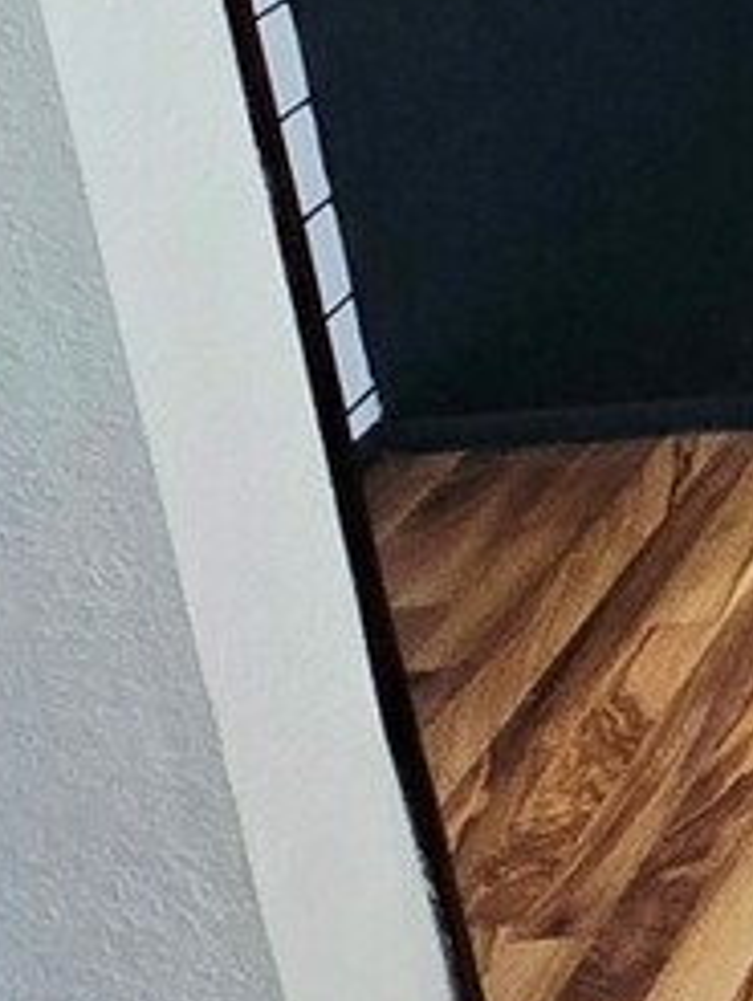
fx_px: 2200
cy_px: -313
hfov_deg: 12.7
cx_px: 2011
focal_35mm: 76
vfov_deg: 22.8
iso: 500
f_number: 2.2
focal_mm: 2.2
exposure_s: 1/60.2
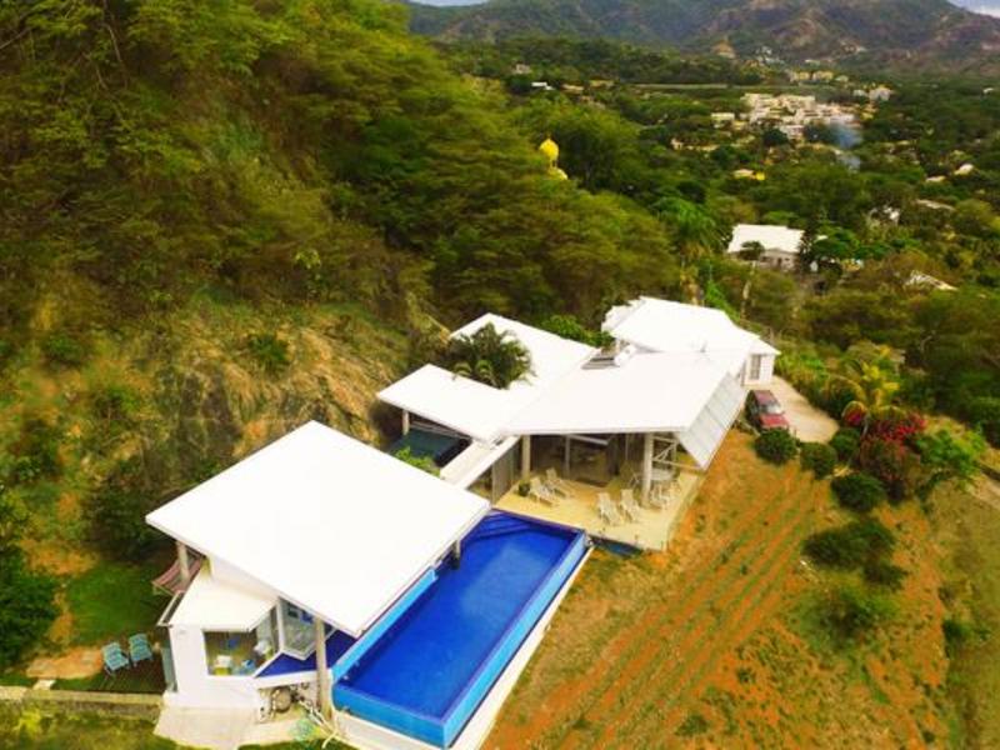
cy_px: 375
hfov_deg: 81.7
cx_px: 500
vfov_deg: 66.0
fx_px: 578
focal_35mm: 20
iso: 100
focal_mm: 3.61
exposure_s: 1/1279
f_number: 2.8
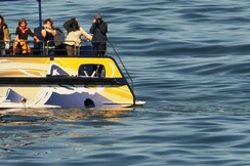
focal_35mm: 1090
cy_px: 57
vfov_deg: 1.3
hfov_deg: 1.9
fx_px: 7559
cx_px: -214
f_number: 11
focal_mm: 185
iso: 200
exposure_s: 1/500
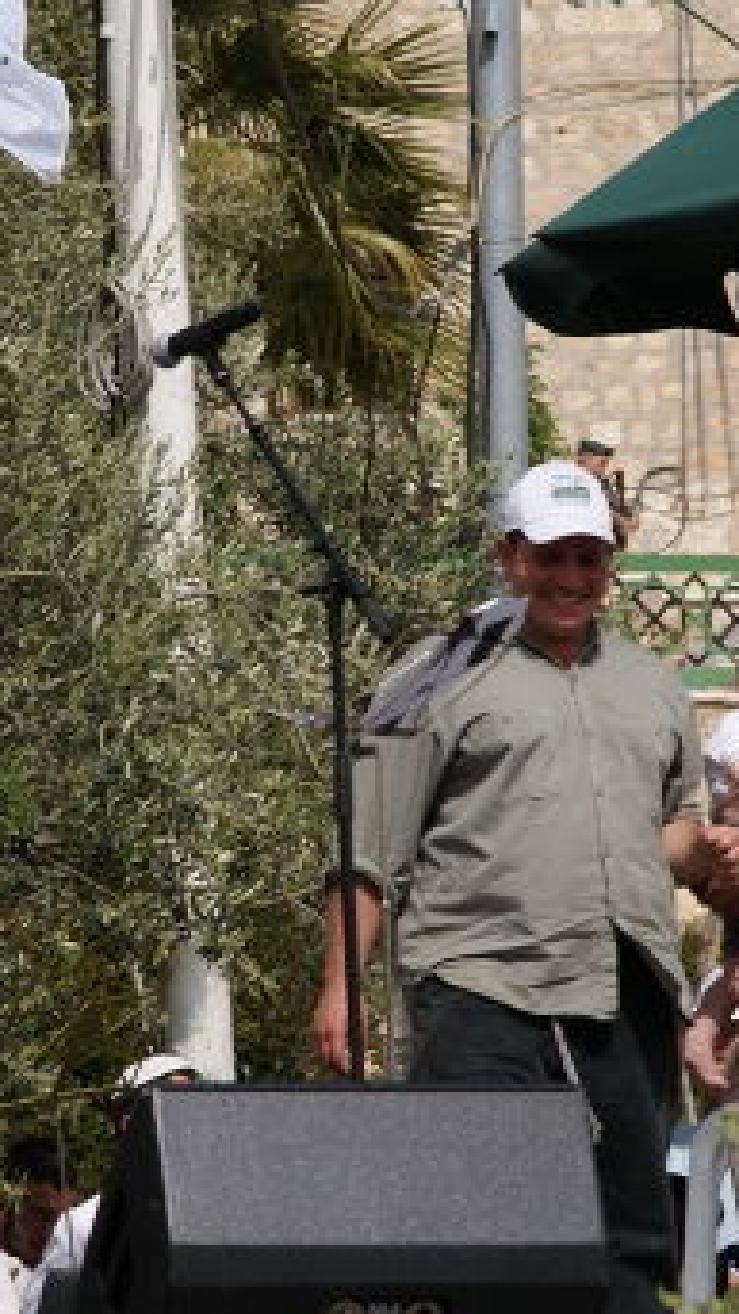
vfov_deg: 6.1
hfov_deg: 3.5
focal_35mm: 352
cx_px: 283
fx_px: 12259
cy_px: 636
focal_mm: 120
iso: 100
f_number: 11
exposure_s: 1/320
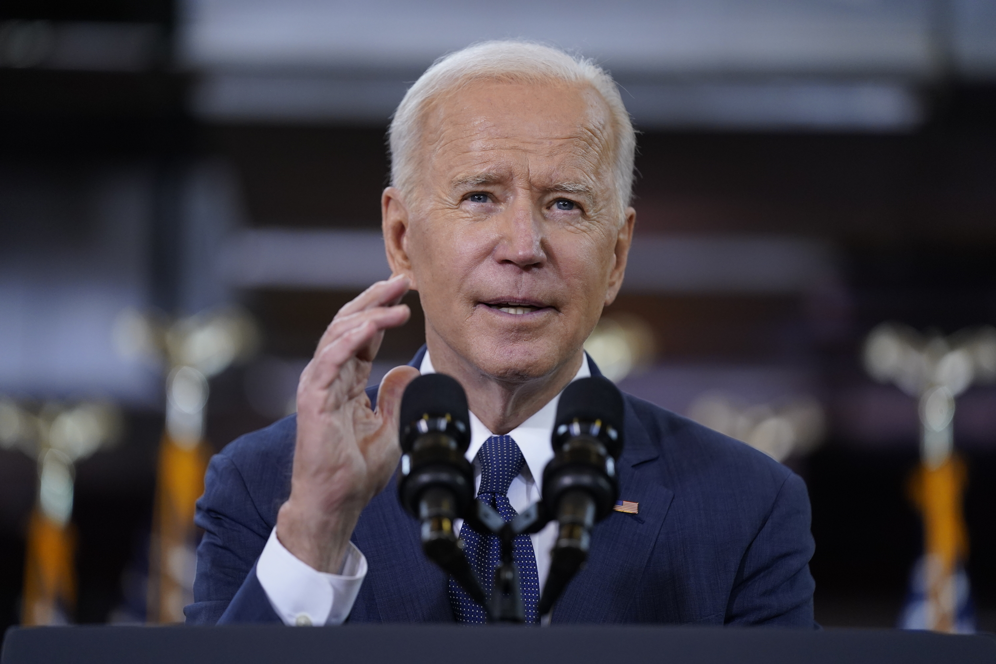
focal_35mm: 176
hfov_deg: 11.7
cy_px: 332
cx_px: 498
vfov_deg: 7.8
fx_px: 4869
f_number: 2.8
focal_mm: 176
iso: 2000
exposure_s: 1/640
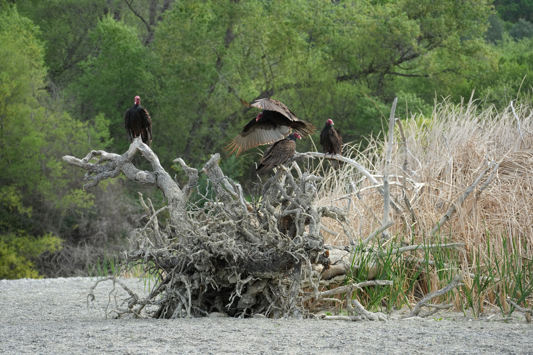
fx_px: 2132
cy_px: 178
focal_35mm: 144
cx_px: 266
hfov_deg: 14.3
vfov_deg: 9.5
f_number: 6.3
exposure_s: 1/640
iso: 640
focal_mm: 144
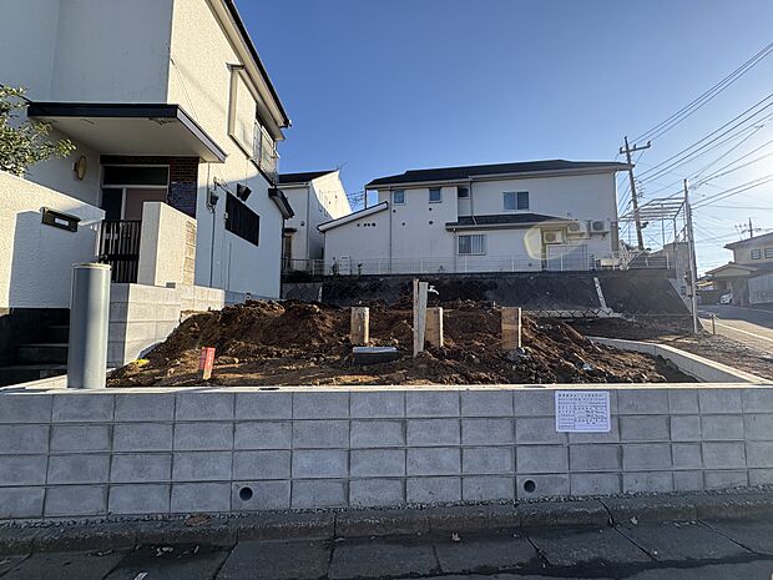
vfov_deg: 85.7
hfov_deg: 102.1
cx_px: 386
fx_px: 313
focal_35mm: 14
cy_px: 290
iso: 64
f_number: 2.2
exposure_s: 1/657
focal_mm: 2.22
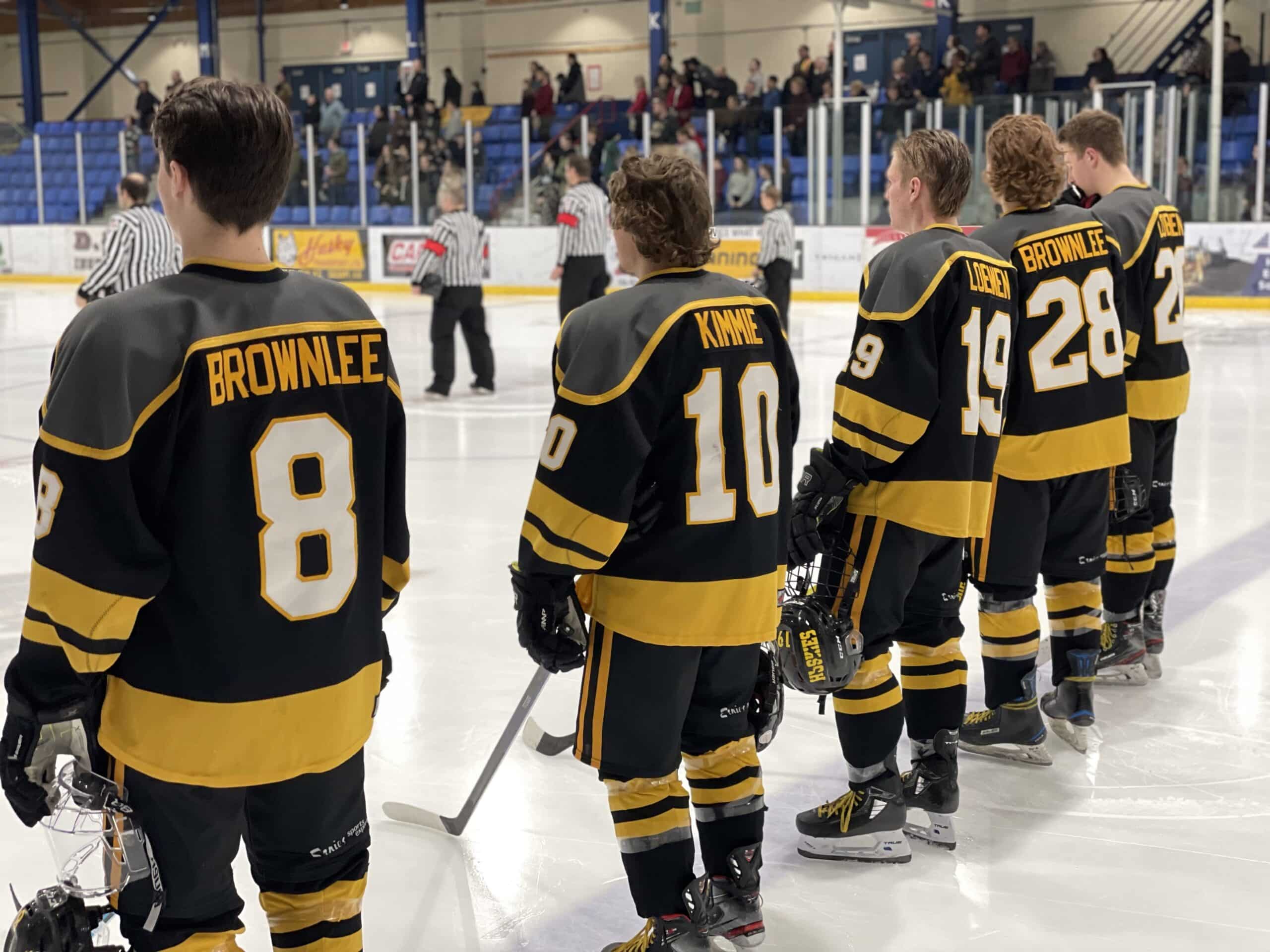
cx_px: 635
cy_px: 476
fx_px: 1908
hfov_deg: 36.8
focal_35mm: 52
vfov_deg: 28.0
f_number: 2
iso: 125
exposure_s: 1/120
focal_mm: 6
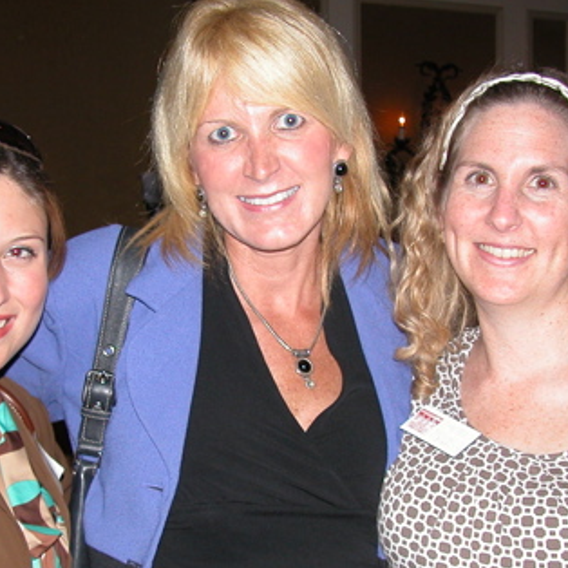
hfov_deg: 25.0
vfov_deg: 24.9
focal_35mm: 69
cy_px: 381
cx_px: 248
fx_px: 1281
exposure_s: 1/60
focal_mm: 8.9
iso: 100
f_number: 2.8
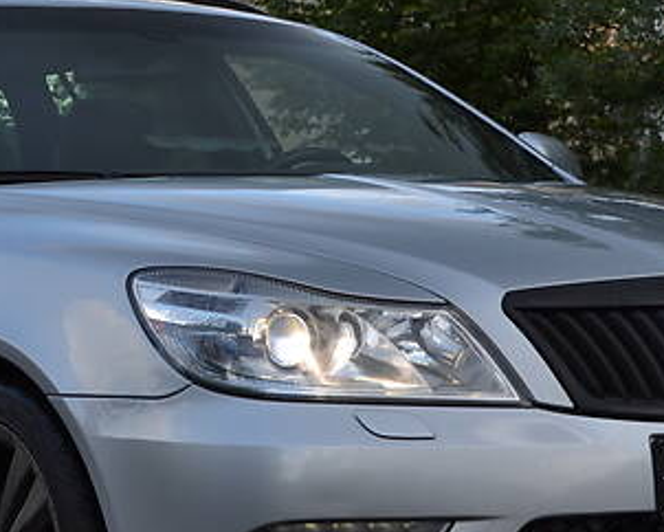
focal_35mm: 134
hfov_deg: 14.3
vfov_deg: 11.5
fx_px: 2635
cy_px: 263
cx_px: 200
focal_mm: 36
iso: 100
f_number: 6.3
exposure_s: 1/160
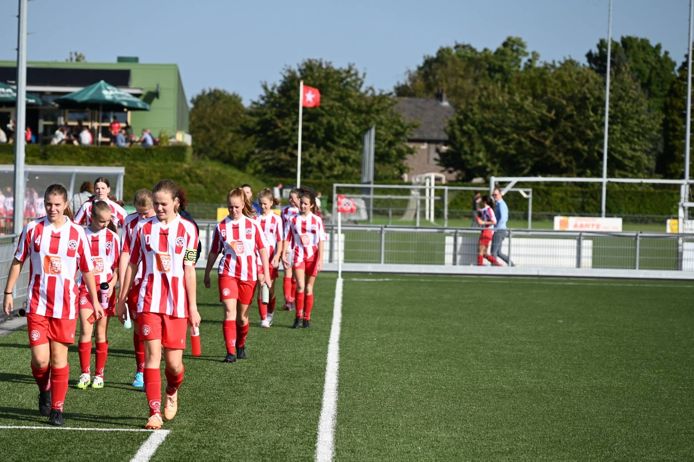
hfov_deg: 13.8
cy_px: 256
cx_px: 269
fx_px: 2870
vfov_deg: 9.2
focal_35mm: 149
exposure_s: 1/6400
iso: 500
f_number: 4
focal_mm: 120
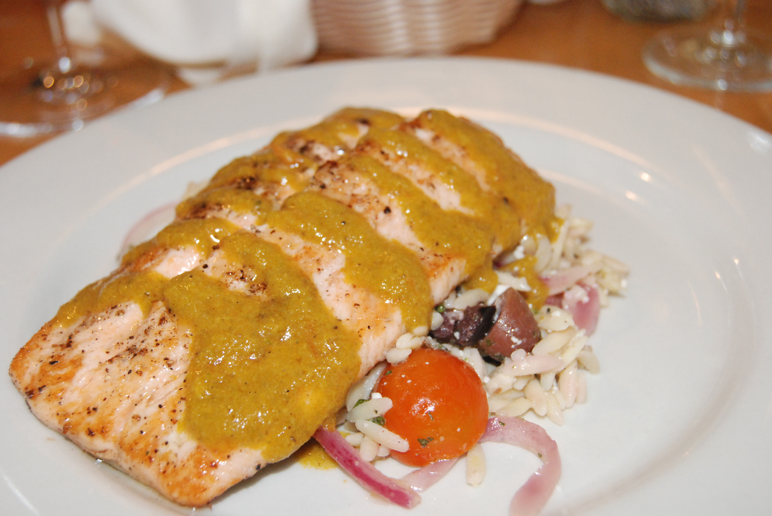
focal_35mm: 46
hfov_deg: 42.3
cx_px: 386
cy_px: 258
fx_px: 998
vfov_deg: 29.0
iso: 1600
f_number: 5.6
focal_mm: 31
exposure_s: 1/60
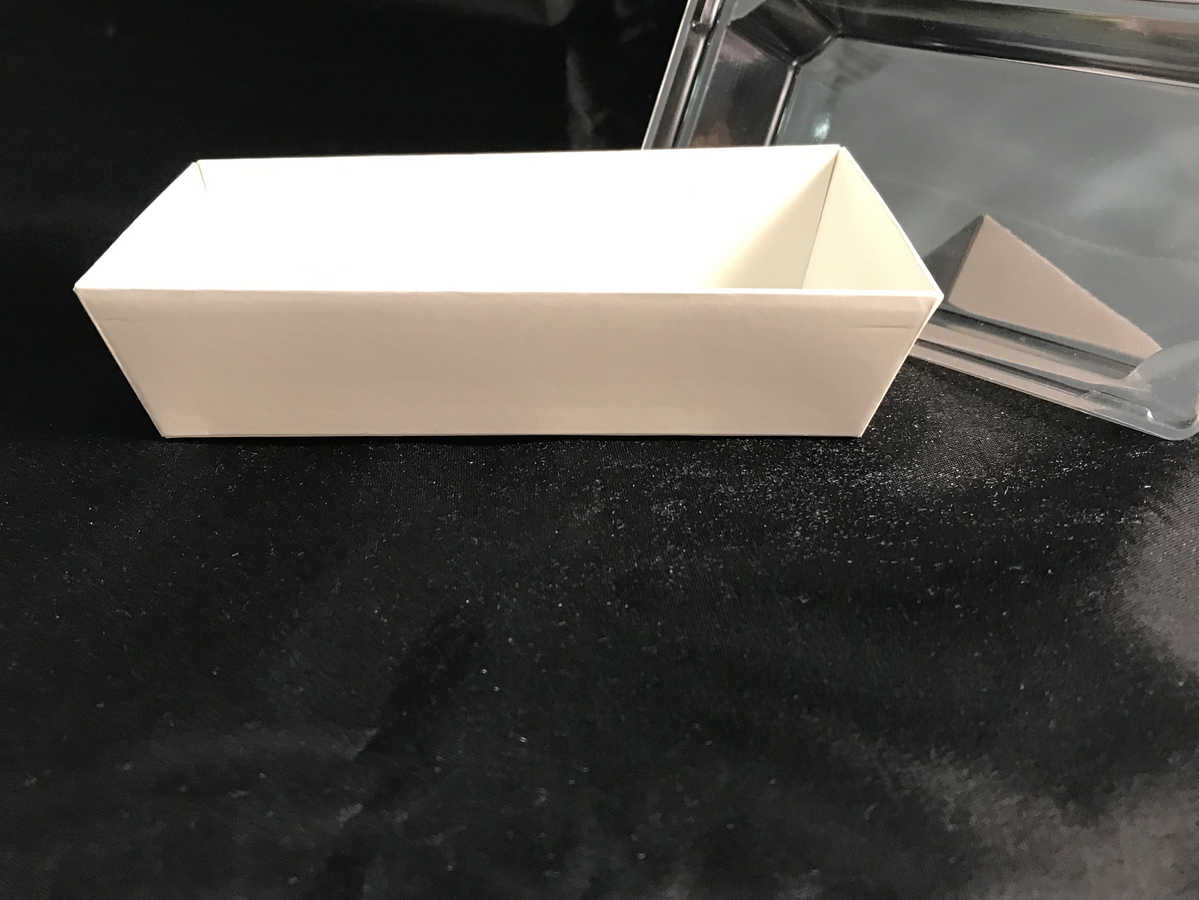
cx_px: 608
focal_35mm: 36
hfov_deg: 51.4
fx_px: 1247
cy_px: 360
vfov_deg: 39.5
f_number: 1.8
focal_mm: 3.99
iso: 50
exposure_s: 1/17
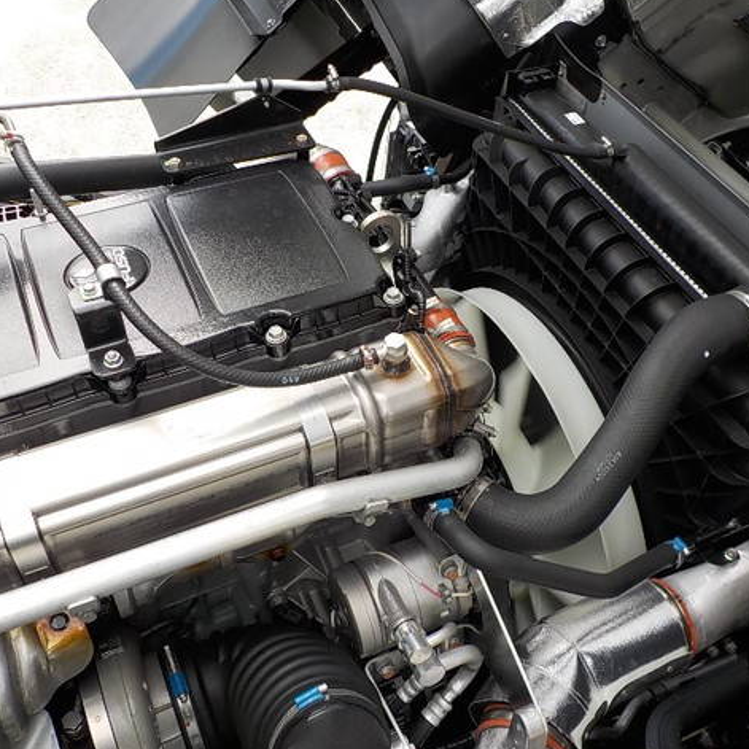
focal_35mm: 36
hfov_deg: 45.9
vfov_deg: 46.0
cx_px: 428
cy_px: 372
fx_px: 881
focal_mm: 4.1
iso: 125
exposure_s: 1/250
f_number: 3.3
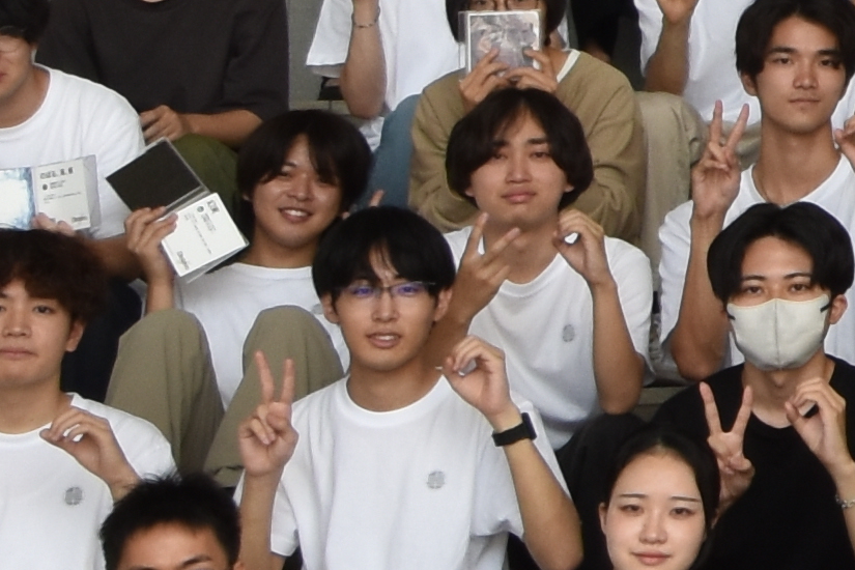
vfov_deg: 5.6
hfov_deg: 7.8
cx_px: 2272
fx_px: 5700
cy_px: -683
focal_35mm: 240
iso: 200
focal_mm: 22
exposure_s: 1/25
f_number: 9
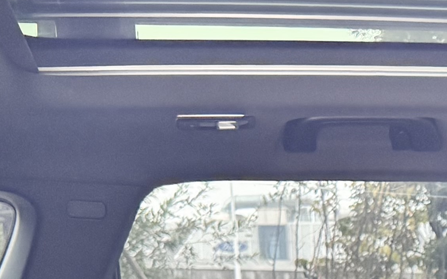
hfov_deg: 15.4
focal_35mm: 128
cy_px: 554
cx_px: 616
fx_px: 1560
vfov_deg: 9.6
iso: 200
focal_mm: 6.76
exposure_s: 1/121
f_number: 1.78
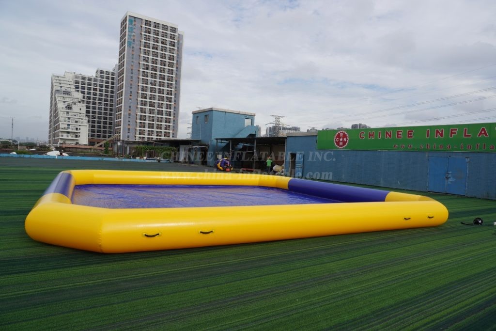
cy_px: 166
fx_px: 331
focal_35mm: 24
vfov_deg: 53.1
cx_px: 248
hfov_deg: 73.7
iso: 100
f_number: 8
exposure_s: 1/250
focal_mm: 16
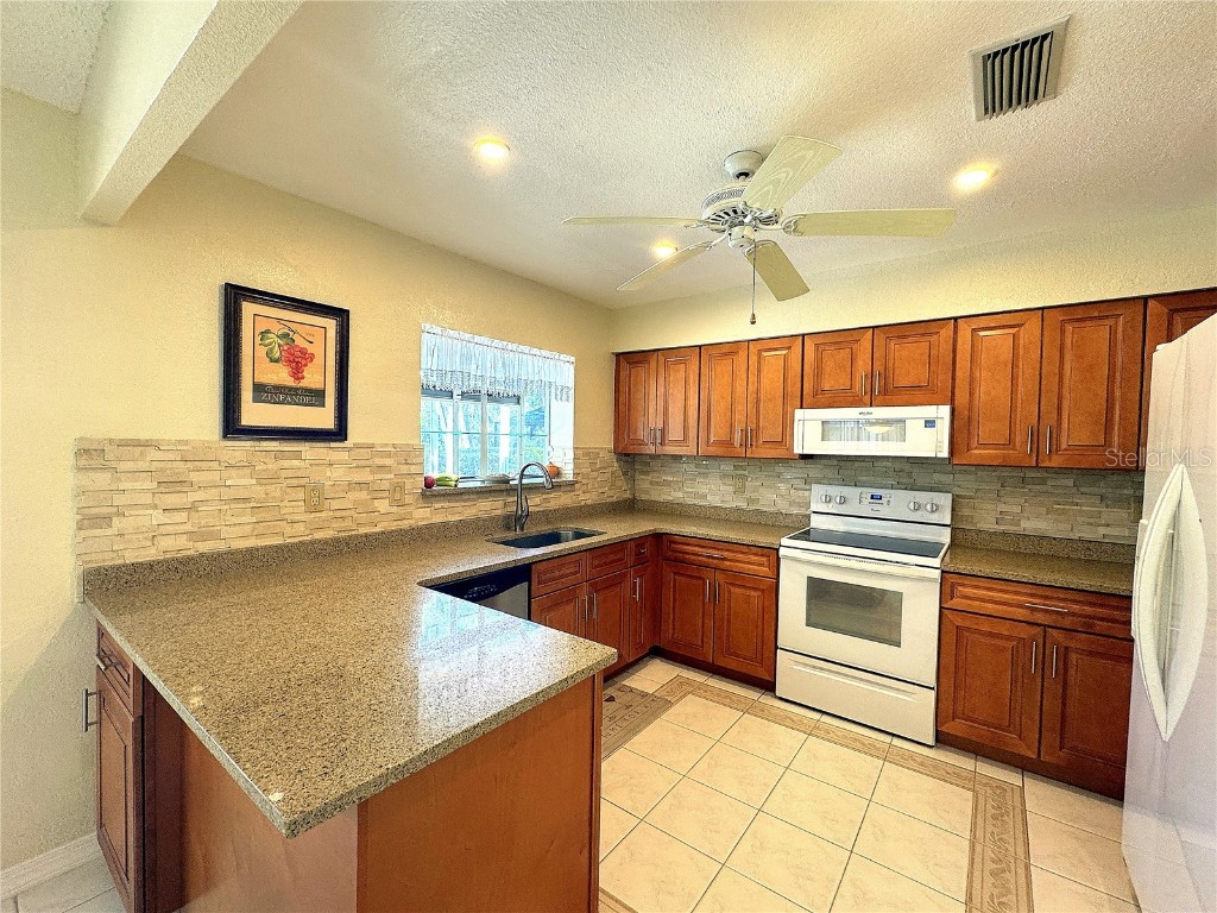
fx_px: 492
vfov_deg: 85.7
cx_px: 608
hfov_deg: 102.1
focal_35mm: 14
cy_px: 456
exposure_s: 1/120
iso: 160
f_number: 2.2
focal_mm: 2.22
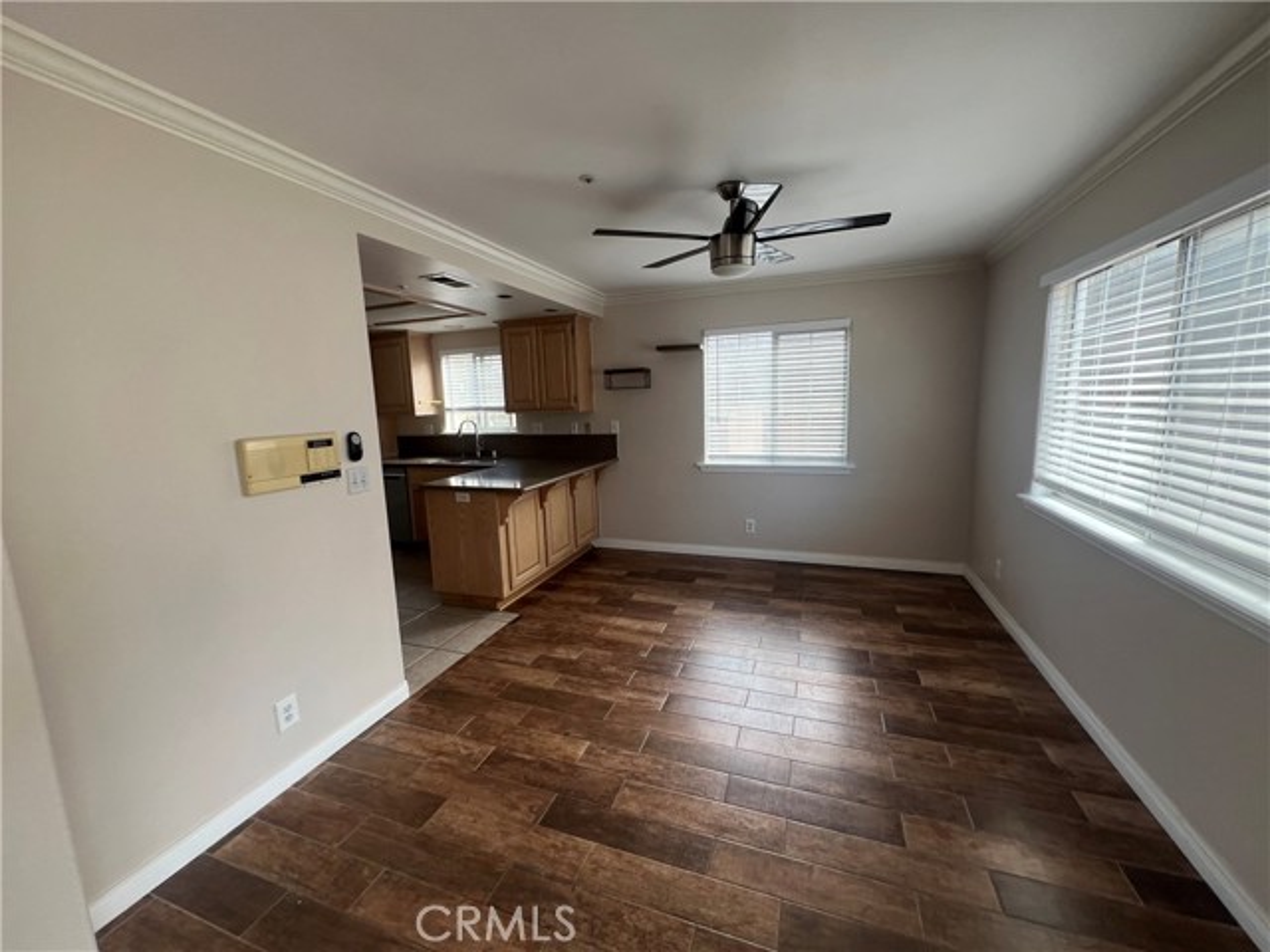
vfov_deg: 89.9
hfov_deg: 106.2
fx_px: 477
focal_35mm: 13
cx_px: 635
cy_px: 476
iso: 50
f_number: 1.8
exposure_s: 1/99
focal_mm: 1.57
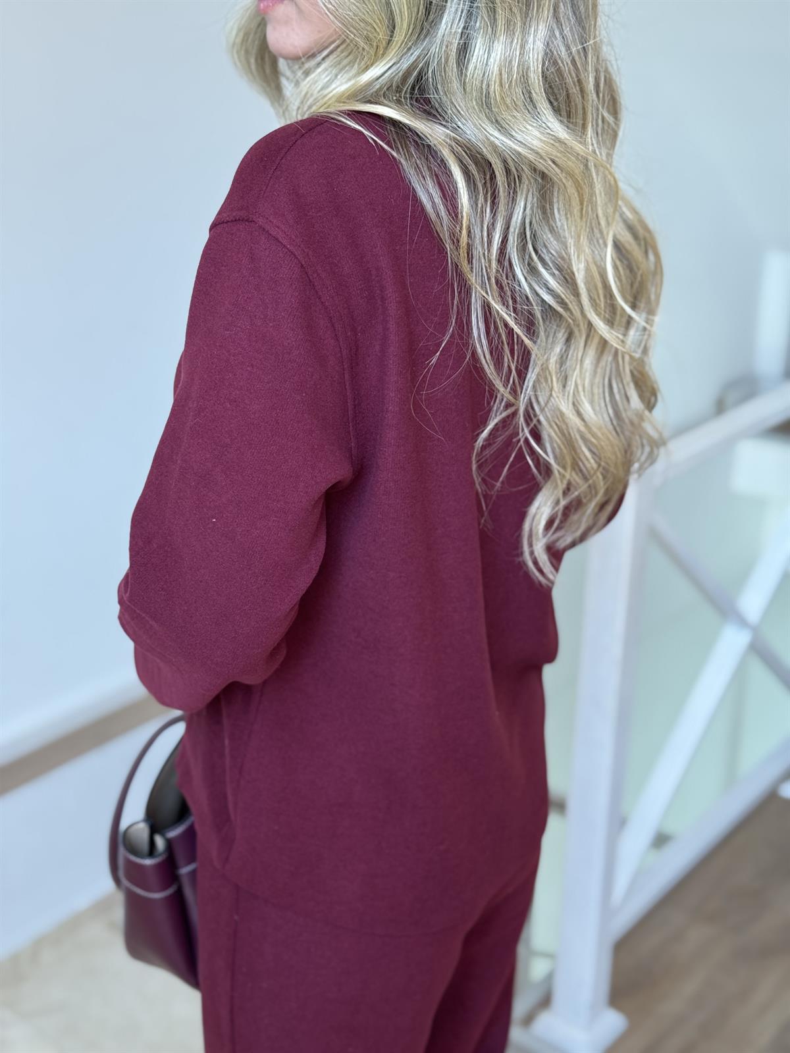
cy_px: 526
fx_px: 1461
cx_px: 395
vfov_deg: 39.7
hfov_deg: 30.3
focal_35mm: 48
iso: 125
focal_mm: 6.76
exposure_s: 1/60
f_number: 1.78
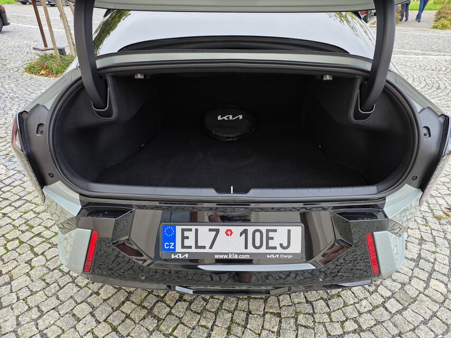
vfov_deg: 58.9
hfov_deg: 73.9
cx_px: 226
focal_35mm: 23
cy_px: 169
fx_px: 300
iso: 32
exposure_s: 1/180
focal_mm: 6.25
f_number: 1.7
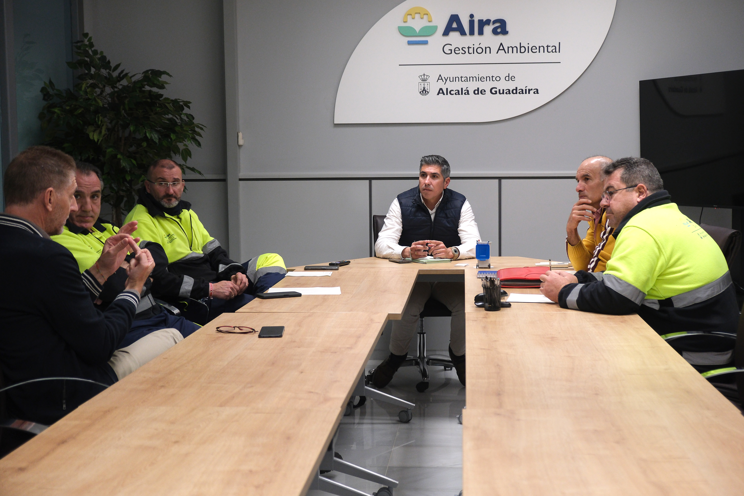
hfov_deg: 41.9
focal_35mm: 47
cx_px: 372
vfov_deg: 28.6
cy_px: 248
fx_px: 971
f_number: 3.6
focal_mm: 31.5
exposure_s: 1/250
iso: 1250
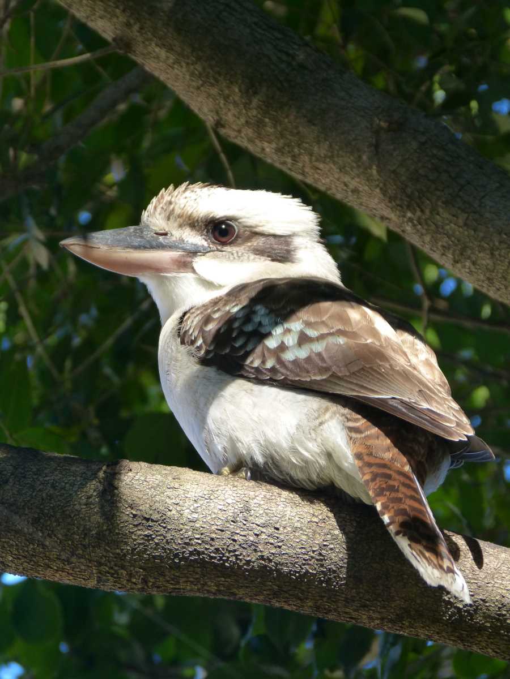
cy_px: 340
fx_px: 3850
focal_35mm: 196
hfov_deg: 7.6
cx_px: 255
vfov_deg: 10.1
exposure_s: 1/100
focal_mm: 35.3
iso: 160
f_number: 3.8
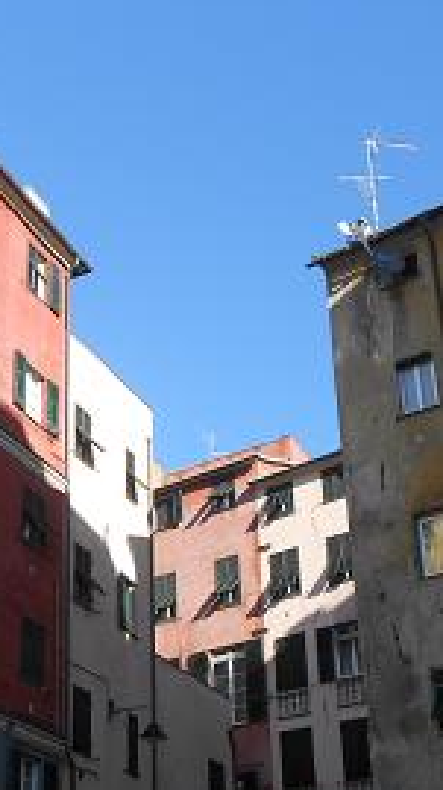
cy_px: 526
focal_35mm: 52
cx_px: 95
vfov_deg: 39.4
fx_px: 1088
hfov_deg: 22.7
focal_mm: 4.6
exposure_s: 1/500
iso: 80
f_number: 3.2
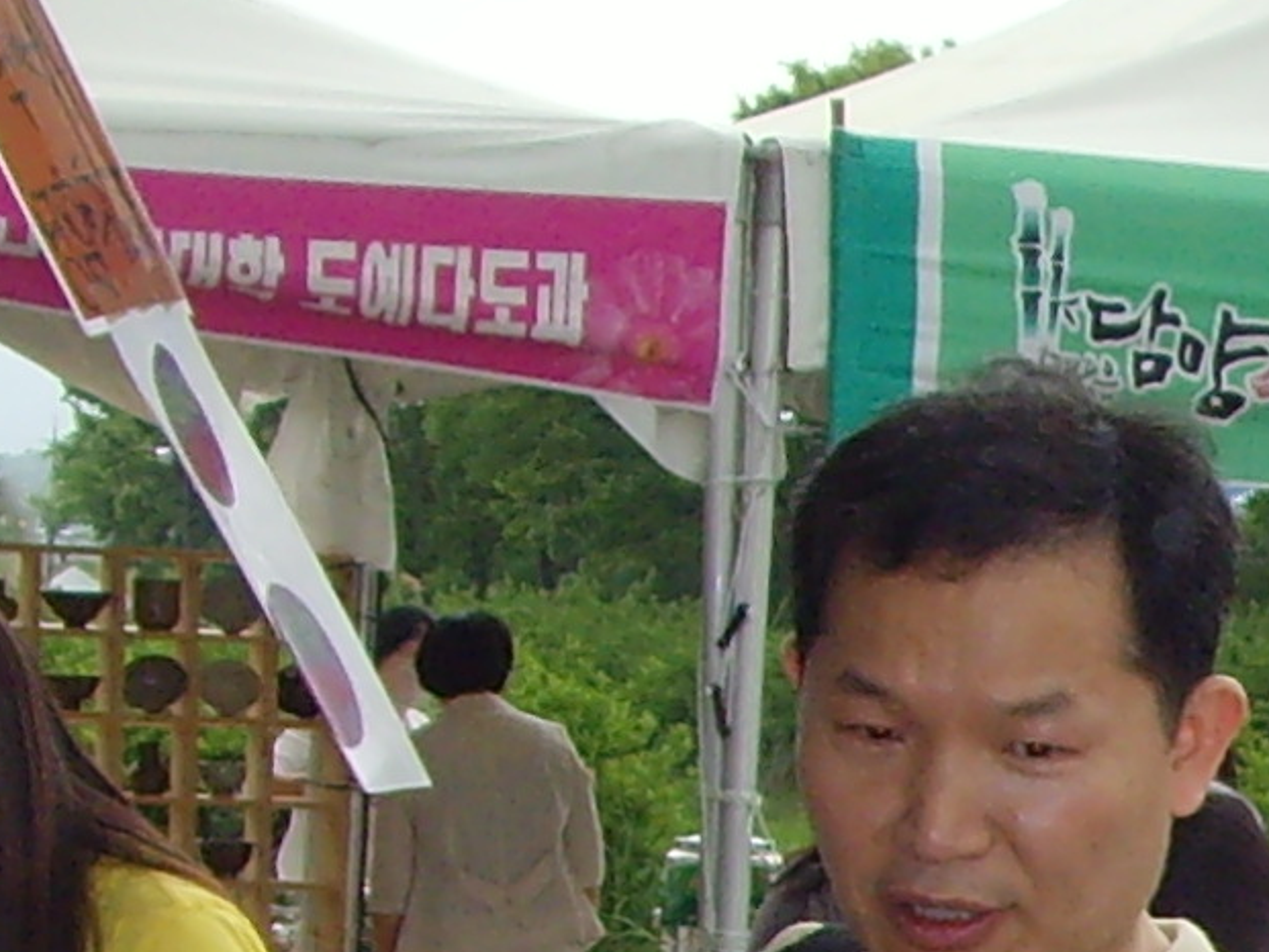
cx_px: 2097
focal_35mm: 193
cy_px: 1359
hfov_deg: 9.8
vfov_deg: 7.6
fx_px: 7077
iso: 100
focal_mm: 6.6
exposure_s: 1/350
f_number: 3.5
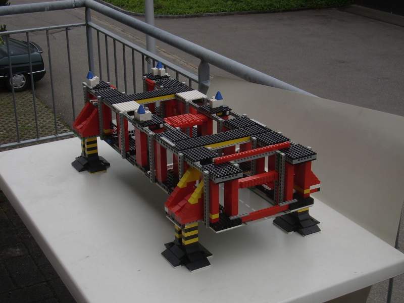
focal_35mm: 44
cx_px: 202
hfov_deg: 42.9
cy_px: 152
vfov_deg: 32.9
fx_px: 514
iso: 71
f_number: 4.8
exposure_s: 1/648
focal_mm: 8.4
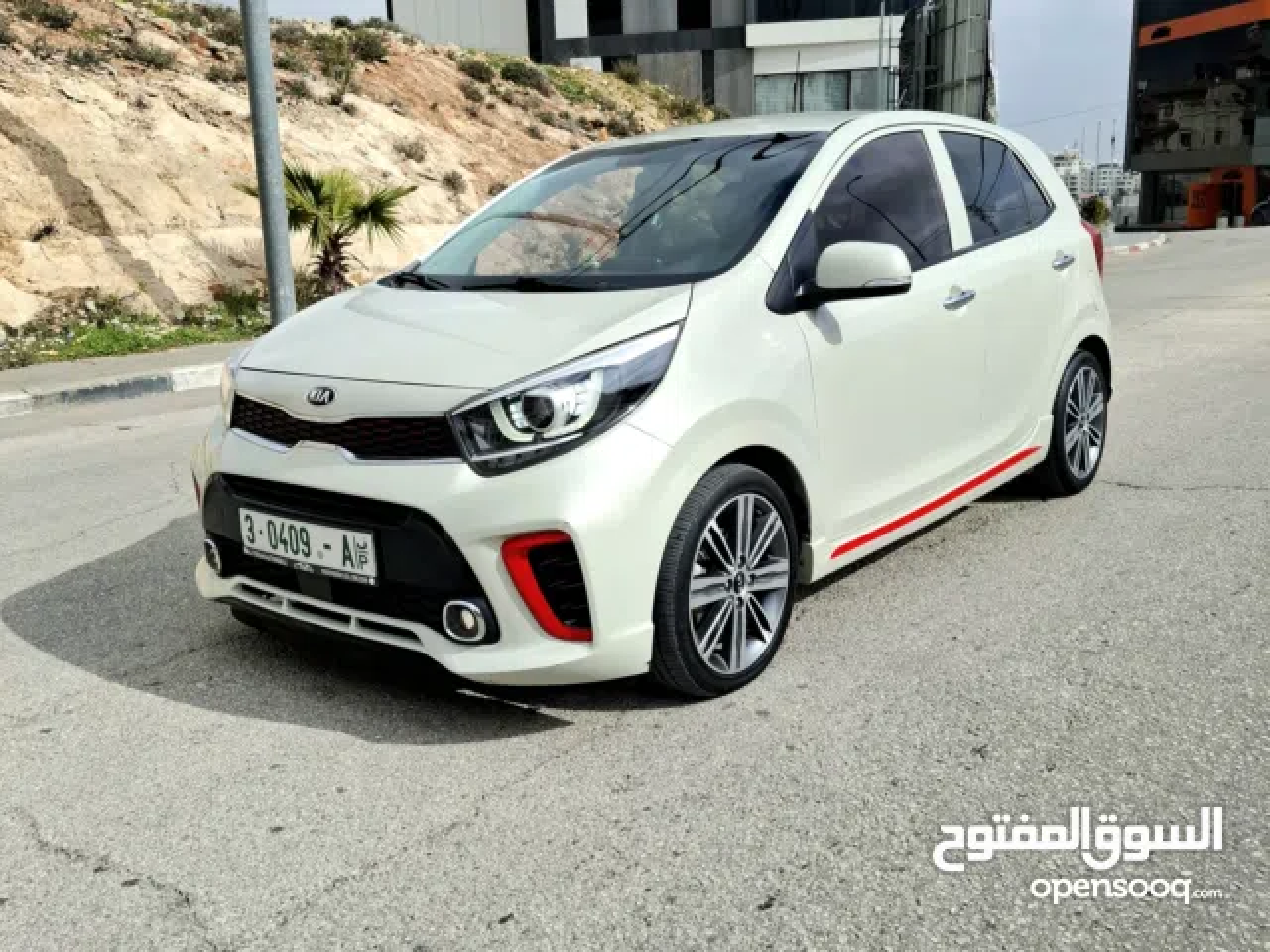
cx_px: 635
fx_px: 844
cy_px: 476
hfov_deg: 73.9
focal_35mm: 23
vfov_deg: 58.9
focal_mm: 5.54
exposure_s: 1/3333
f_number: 1.8
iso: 50
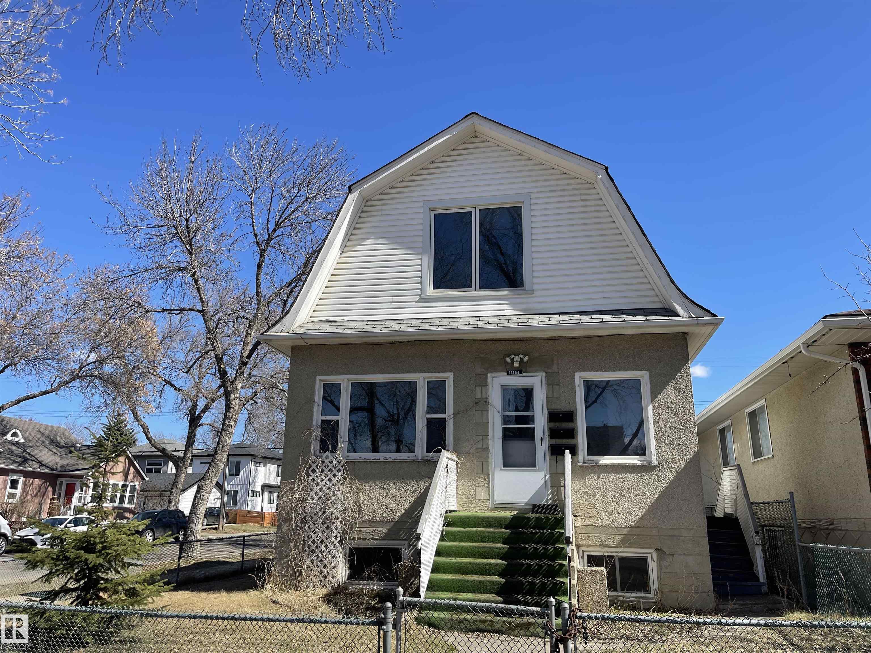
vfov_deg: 54.9
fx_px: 629
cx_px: 436
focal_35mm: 25
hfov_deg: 69.4
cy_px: 326
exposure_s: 1/2597
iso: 32
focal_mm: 5.1
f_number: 1.6
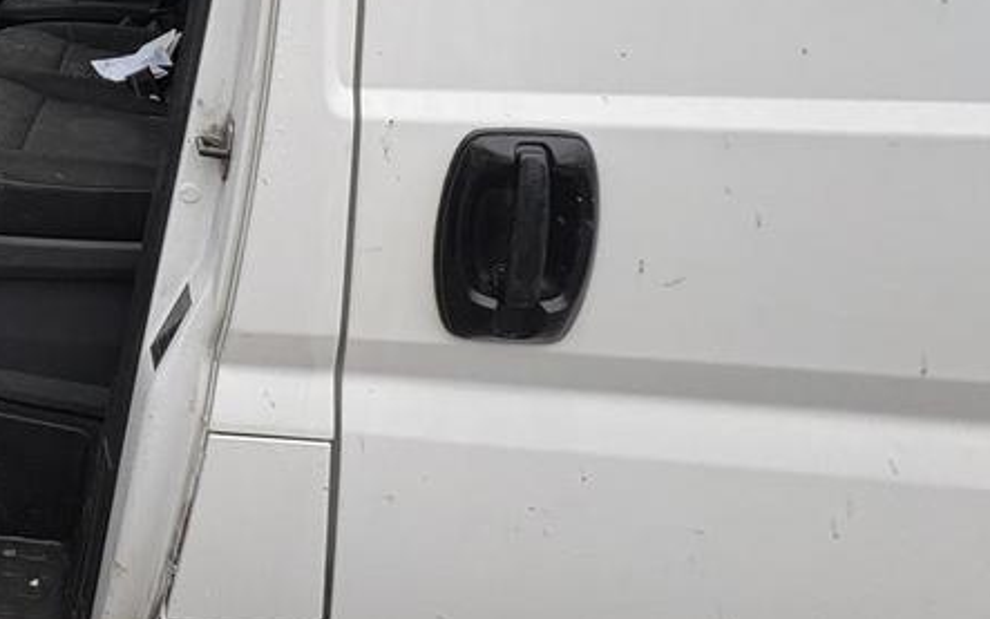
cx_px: 25
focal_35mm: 30
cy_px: 7
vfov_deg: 37.6
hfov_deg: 51.8
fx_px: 810
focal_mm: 2.22
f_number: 2.2
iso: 80
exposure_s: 1/99
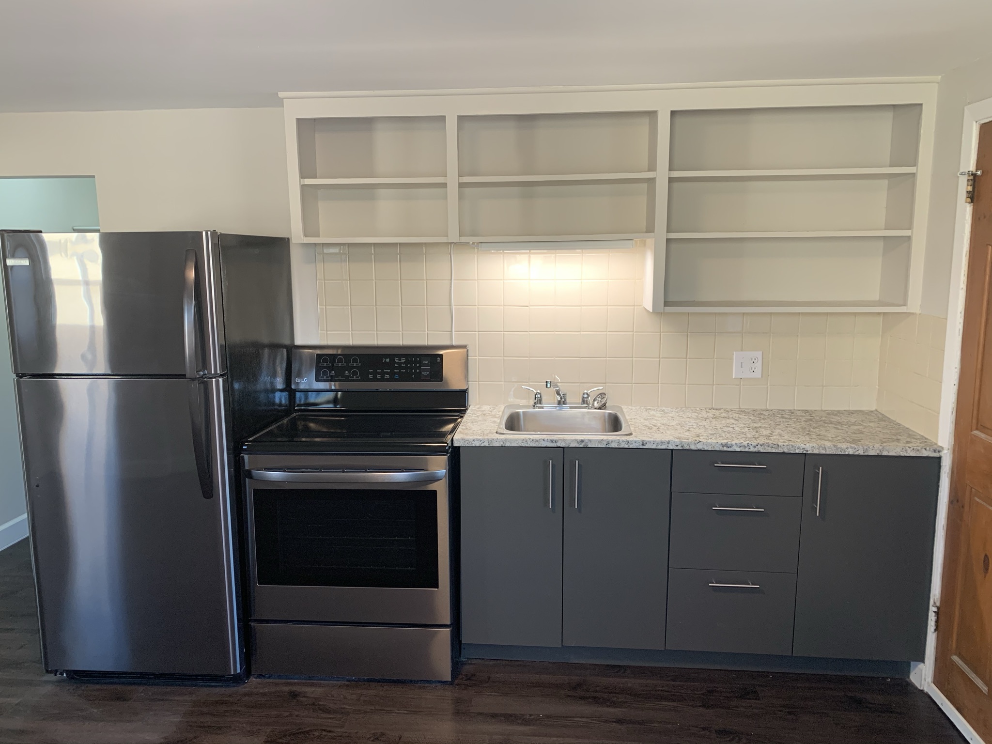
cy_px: 372
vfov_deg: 53.1
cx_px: 496
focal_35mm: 26
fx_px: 745
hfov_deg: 67.3
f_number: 1.8
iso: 100
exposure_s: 1/60
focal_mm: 4.25
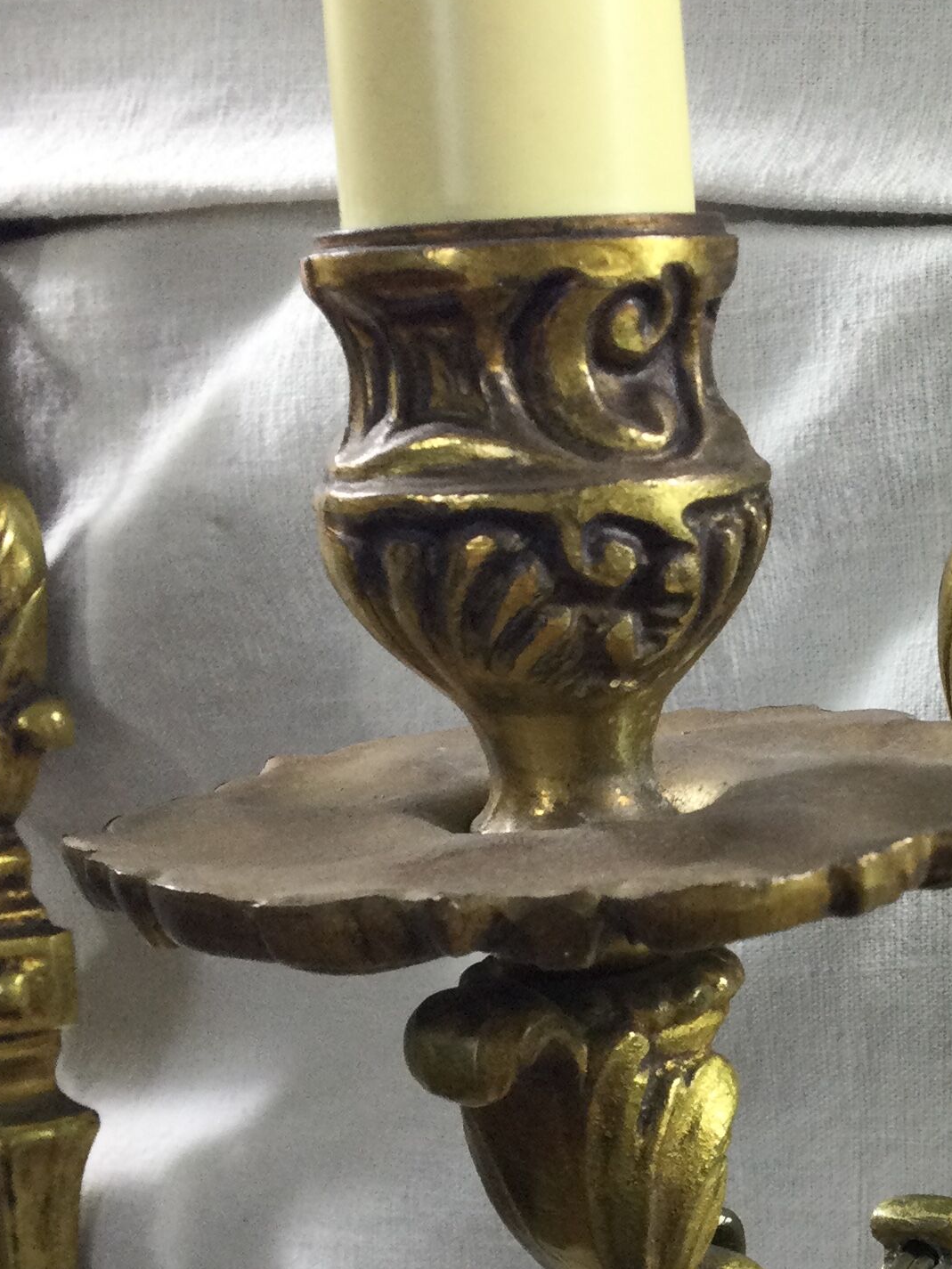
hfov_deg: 20.1
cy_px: 845
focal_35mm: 71
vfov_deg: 27.2
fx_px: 2603
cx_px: 940
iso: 25
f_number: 2.4
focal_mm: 3.3
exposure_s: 1/30
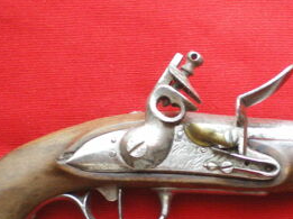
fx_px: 592
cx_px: 208
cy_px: 182
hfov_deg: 27.5
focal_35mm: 70
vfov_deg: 20.7
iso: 400
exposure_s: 1/15
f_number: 3.1
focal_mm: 6.3
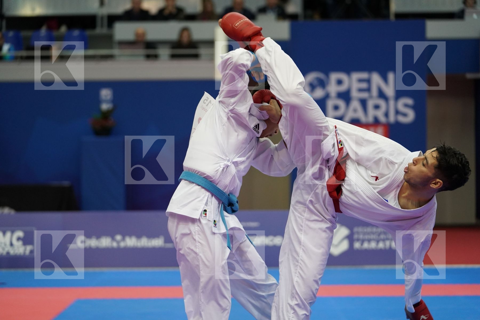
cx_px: 240
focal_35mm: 112
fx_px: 1493
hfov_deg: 18.3
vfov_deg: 12.2
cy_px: 160
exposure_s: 1/1000
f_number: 2.8
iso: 2500
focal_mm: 112
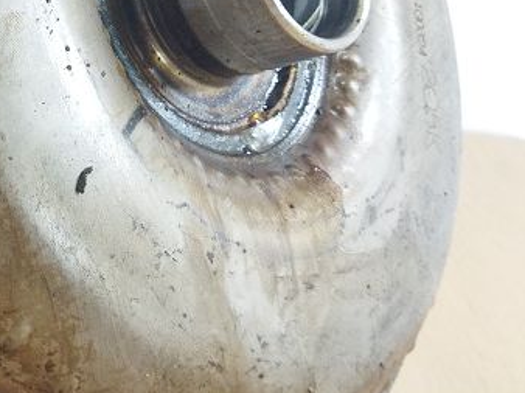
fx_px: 1455
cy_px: 61
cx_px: -103
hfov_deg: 19.3
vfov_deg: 15.3
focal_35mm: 96
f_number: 1.79
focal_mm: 4.71
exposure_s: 1/100
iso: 173
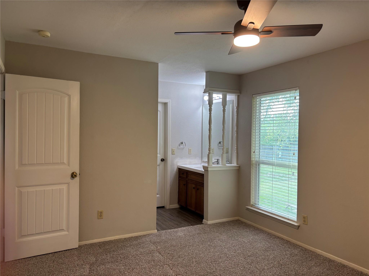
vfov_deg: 53.1
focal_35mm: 26
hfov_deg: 67.3
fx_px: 277
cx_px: 184
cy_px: 138
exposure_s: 1/60
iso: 64
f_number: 1.6
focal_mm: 5.96
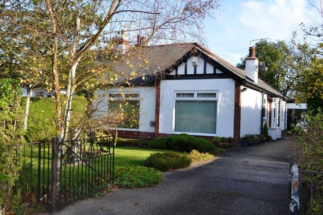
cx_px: 162
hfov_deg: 57.2
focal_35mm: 33
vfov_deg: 39.9
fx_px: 296
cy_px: 108
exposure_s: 1/200
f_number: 6.3
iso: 100
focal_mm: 22
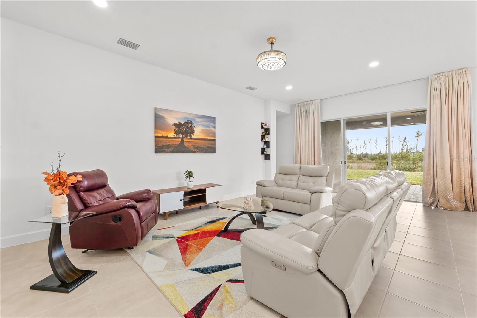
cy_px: 159
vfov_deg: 81.2
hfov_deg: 104.3
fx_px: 185
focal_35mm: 14
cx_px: 238
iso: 400
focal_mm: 14
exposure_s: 1/8
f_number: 8
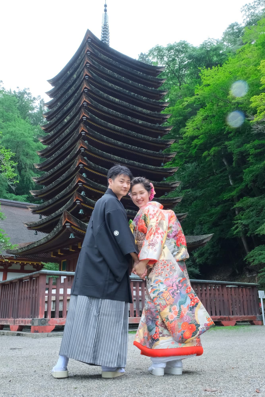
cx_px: 132
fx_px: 320
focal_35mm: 29
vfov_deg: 63.7
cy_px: 198
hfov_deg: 45.0
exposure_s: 1/100
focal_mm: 19.2
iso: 1600
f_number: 14
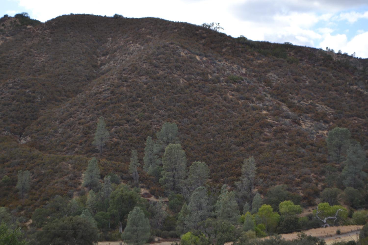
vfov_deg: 16.6
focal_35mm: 82
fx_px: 843
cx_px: 184
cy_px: 122
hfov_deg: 24.6
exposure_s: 1/200
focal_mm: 55
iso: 100
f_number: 6.3
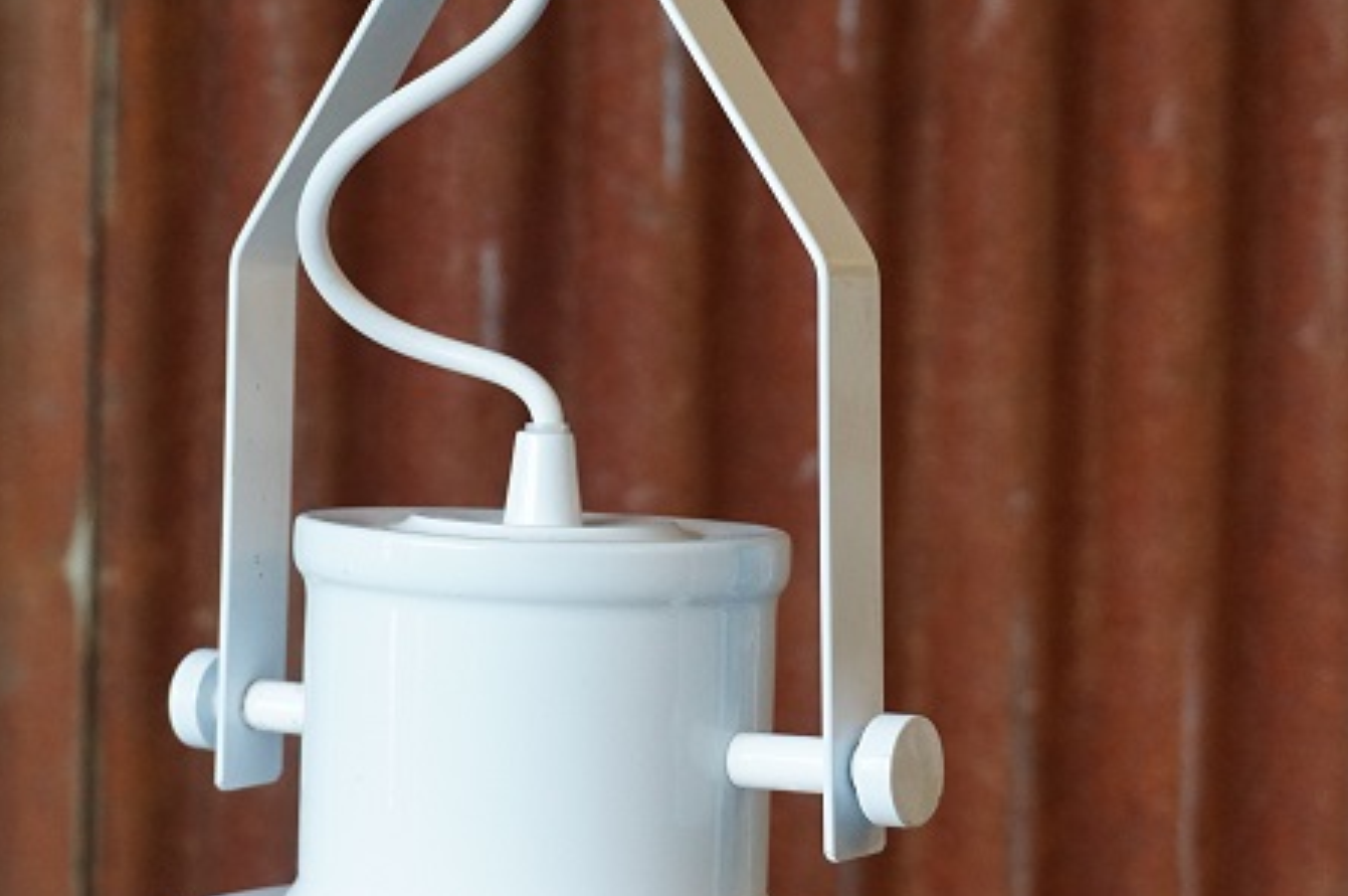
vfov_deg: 14.2
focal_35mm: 96
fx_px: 3591
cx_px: 534
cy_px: 338
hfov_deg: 21.2
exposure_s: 1/160
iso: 2000
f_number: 5.6
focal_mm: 38
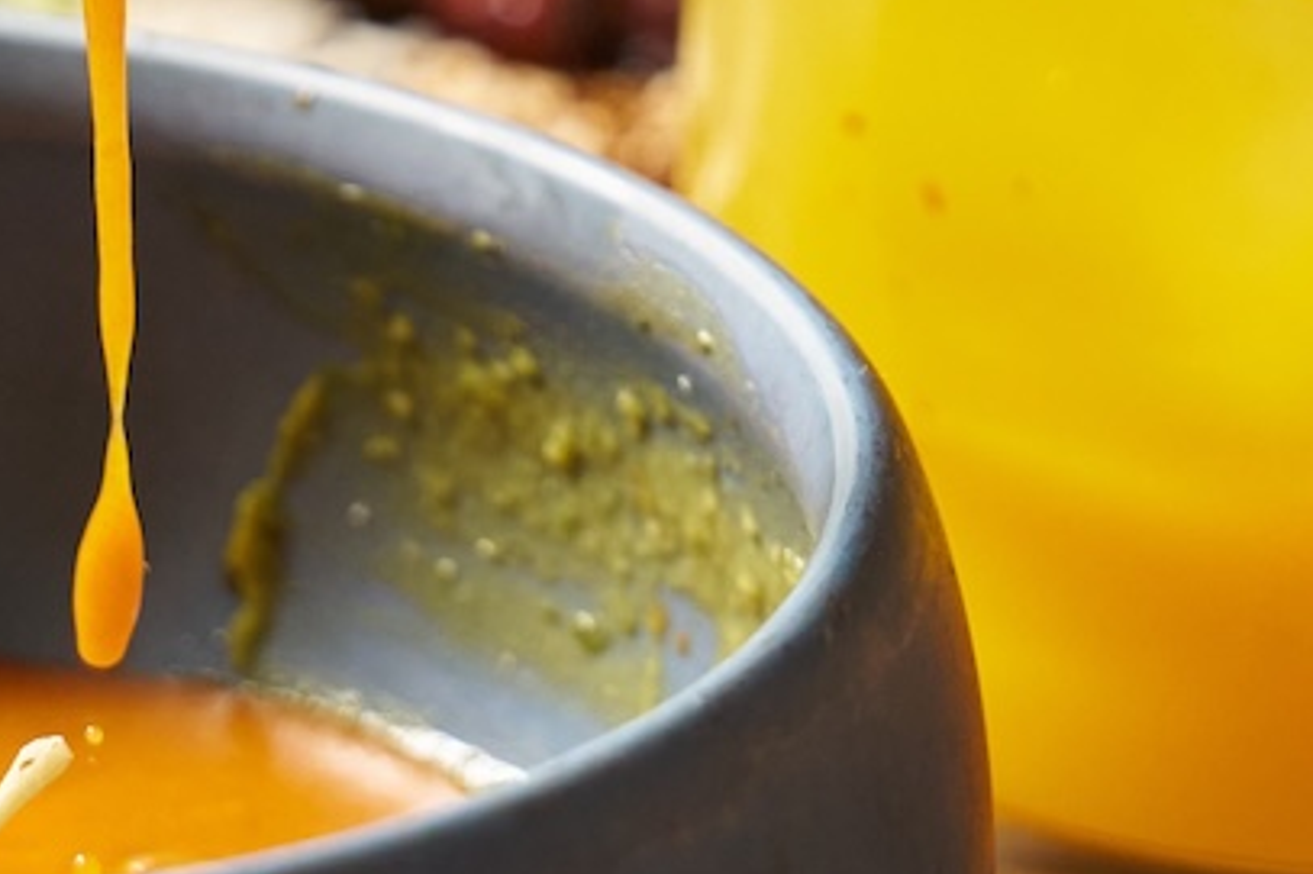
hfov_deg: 16.6
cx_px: 336
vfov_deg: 11.2
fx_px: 4476
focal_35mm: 123
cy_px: 531
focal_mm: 41.6
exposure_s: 1/250
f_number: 4
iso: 640
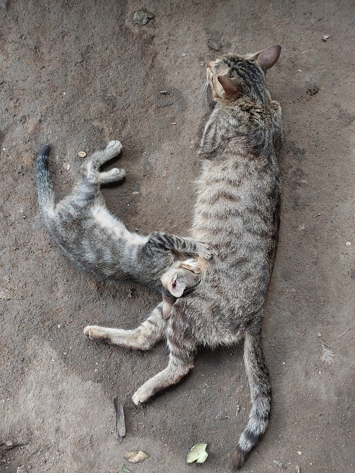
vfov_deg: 60.0
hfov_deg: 46.8
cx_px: 178
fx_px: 410
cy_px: 236
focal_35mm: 30
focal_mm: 4.6
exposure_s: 1/60
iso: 400
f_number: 1.8
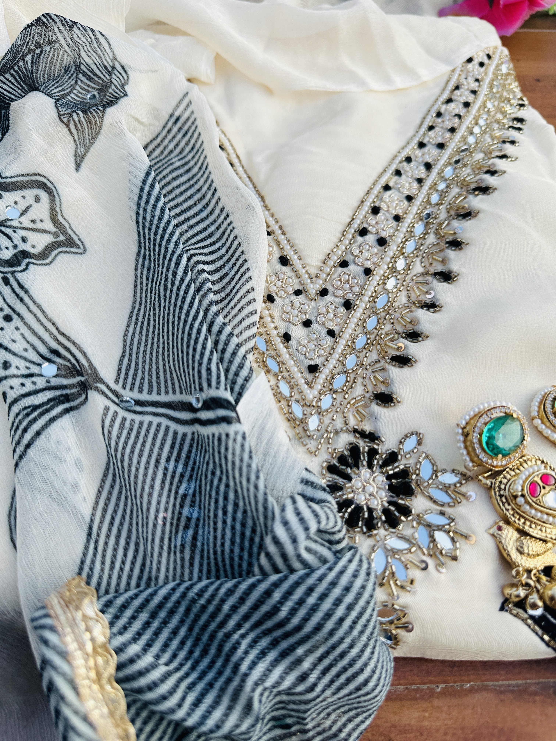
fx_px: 514
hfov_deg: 56.8
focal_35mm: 24
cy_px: 370
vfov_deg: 71.6
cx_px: 278
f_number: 1.78
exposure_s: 1/816
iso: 80
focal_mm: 6.86
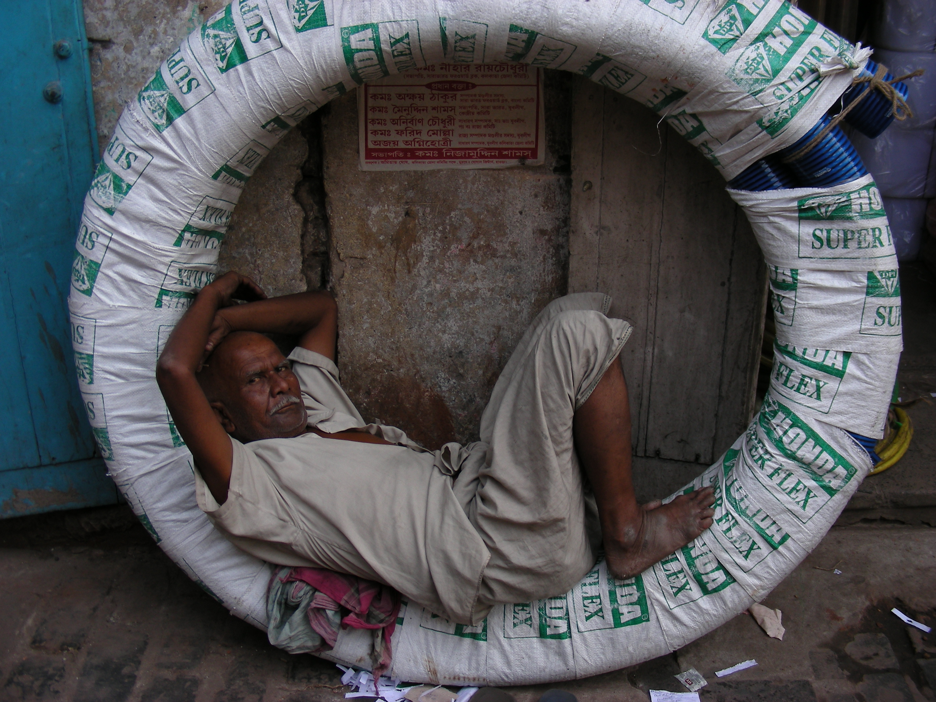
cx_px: 468
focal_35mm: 38
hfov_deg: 49.0
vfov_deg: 37.7
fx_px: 1028
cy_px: 351
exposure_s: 1/138
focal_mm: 6.3
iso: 50
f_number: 3.5
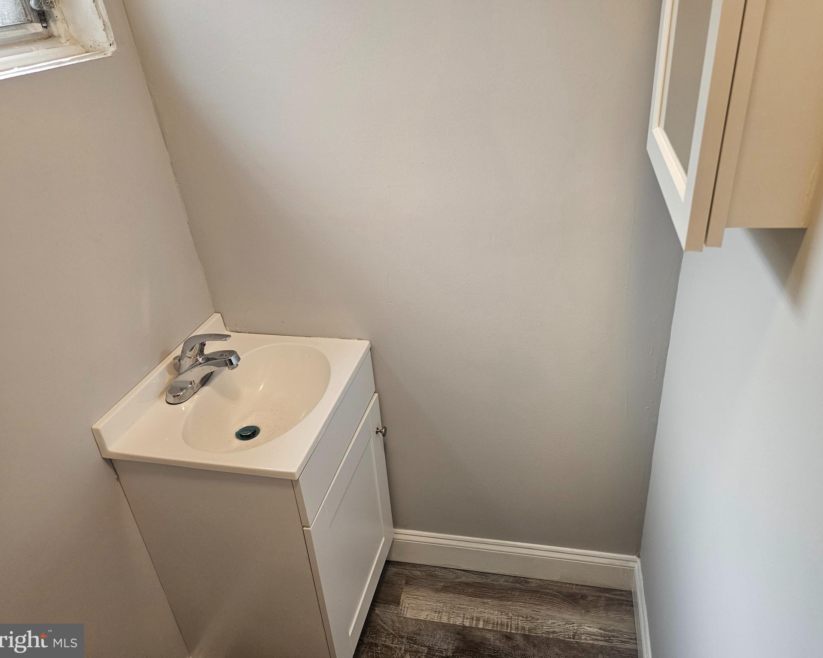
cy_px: 329
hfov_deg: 70.3
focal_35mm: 24
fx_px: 585
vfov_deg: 58.8
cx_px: 417
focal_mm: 6.3
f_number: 1.7
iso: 160
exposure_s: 1/120
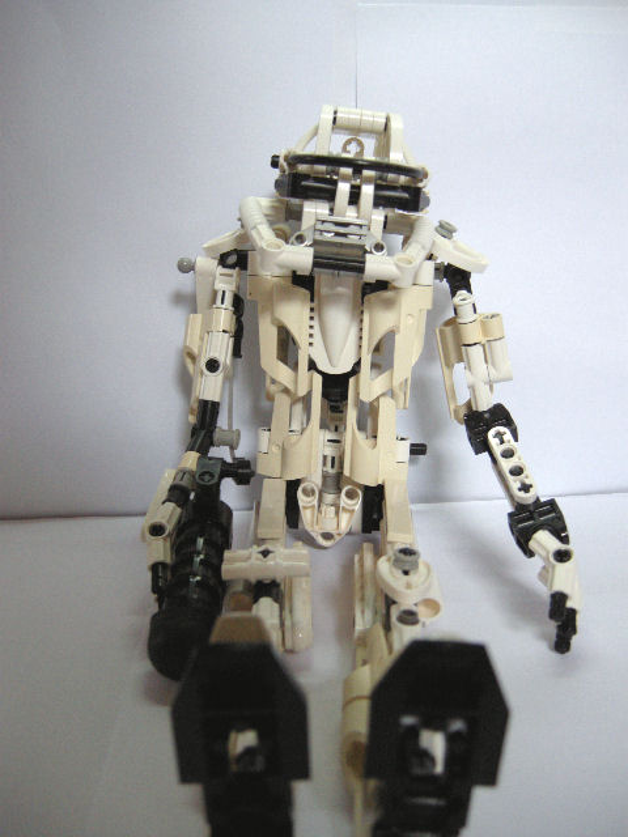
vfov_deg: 52.6
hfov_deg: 40.7
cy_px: 418
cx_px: 314
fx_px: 847
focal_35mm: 35
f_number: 2.7
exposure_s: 1/62
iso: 279
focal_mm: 7.5
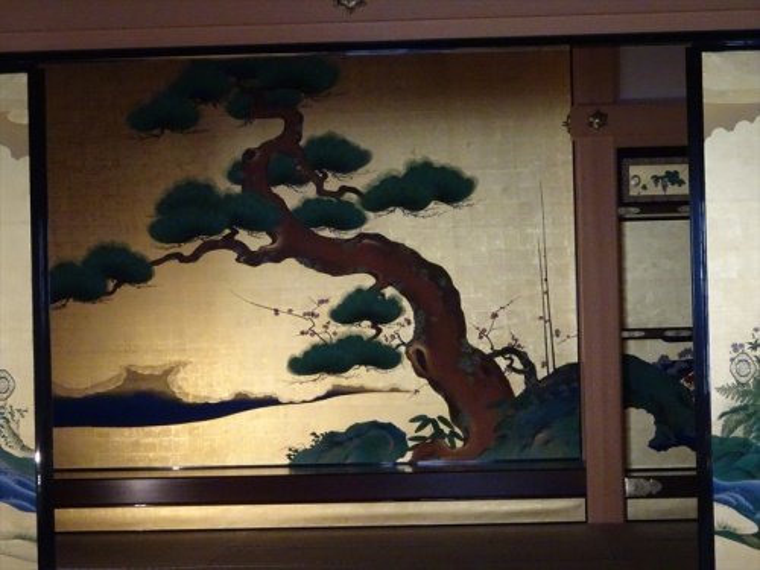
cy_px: 285
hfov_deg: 18.7
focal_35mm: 105
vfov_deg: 14.1
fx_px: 2305
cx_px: 380
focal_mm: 17.97
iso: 1600
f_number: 5
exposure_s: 1/125
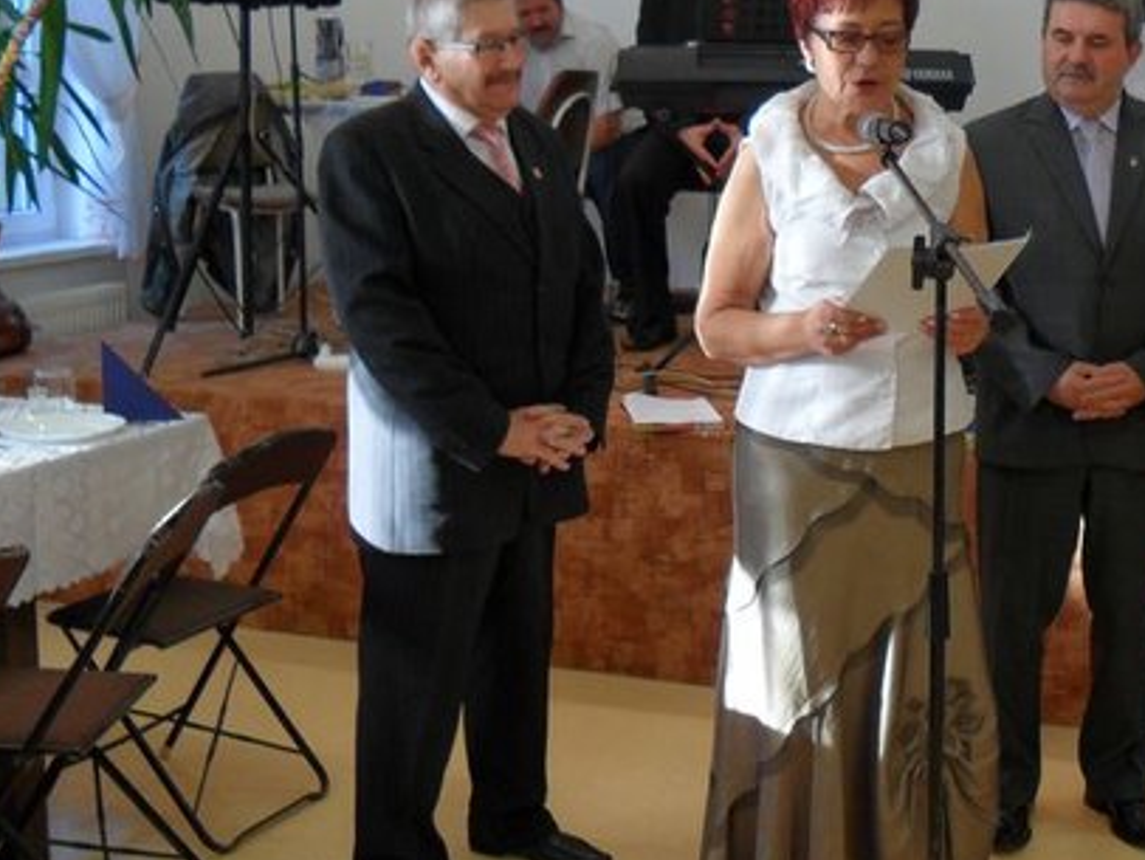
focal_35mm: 56
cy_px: 299
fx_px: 1853
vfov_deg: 26.0
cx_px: 838
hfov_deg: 33.7
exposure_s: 1/45
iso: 100
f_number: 3
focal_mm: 6.3
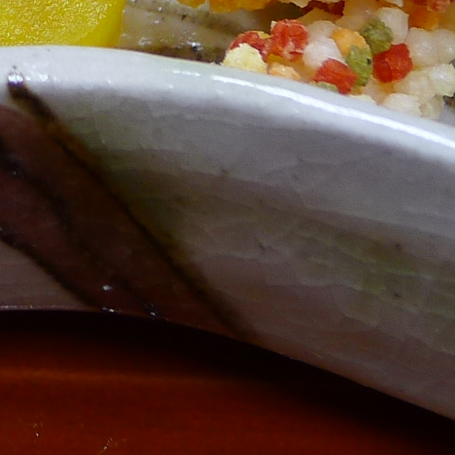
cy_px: -51
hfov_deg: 15.7
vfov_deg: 15.7
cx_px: -26
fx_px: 1606
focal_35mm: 108
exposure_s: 1/60
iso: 125
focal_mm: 5.1
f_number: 2
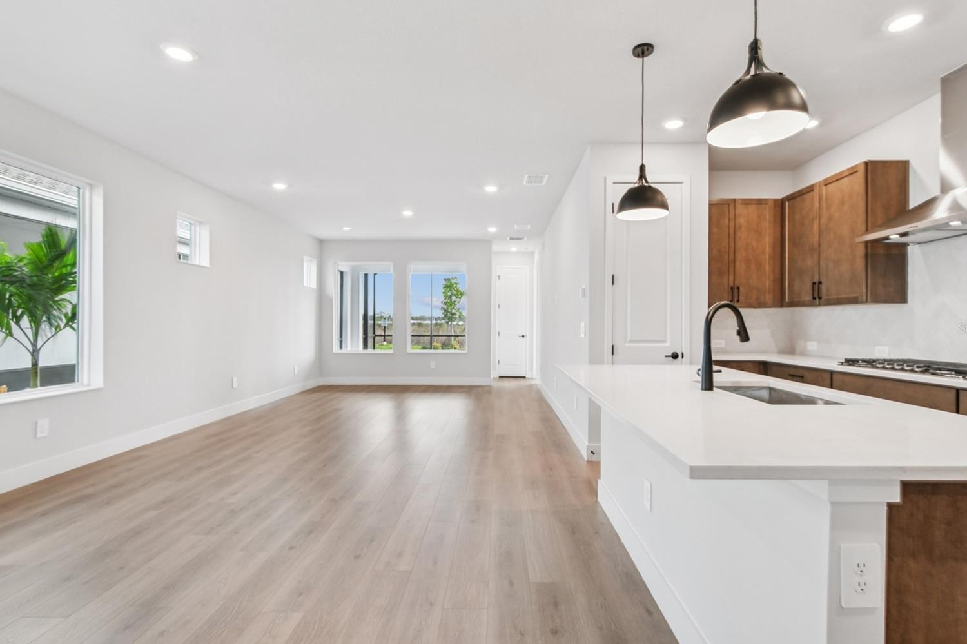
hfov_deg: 96.7
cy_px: 328
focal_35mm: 16
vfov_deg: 73.7
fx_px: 430
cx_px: 500
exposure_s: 1/50
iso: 100
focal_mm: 10
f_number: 7.1
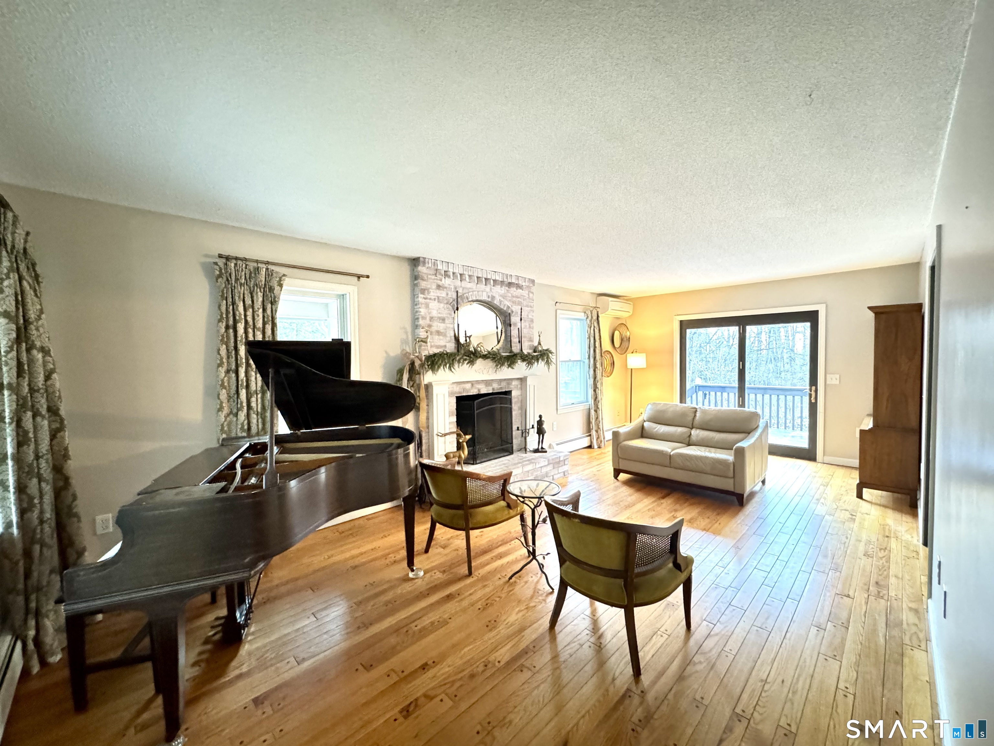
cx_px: 497
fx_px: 402
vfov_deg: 85.7
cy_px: 373
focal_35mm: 14
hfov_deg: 102.1
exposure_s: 1/30
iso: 1250
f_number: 2.2
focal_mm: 2.22
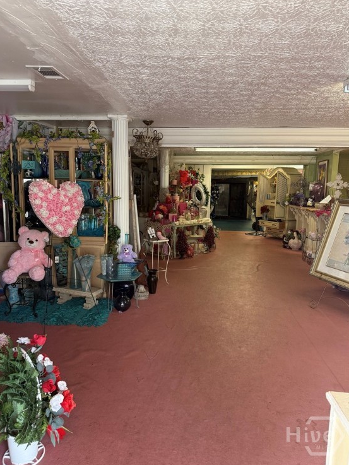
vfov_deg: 69.4
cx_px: 170
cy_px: 230
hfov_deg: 54.9
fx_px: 336
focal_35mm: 25
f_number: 1.78
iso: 200
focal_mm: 6.76
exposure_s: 1/106
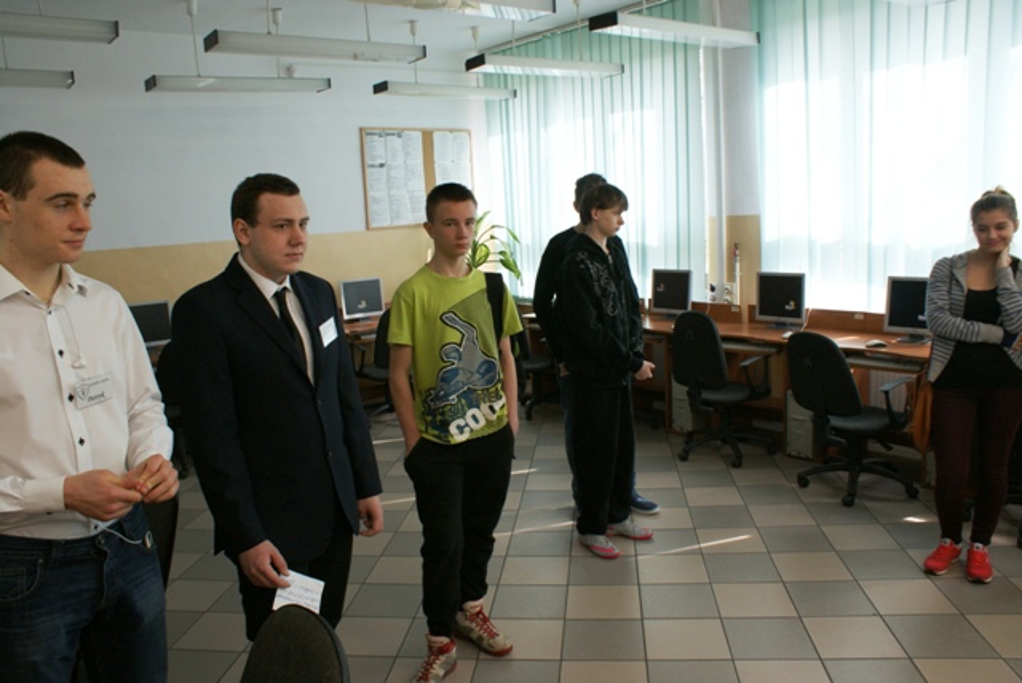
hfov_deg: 67.3
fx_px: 767
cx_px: 511
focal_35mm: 27
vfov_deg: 48.0
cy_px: 342
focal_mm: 18
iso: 400
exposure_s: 1/80
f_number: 5.6
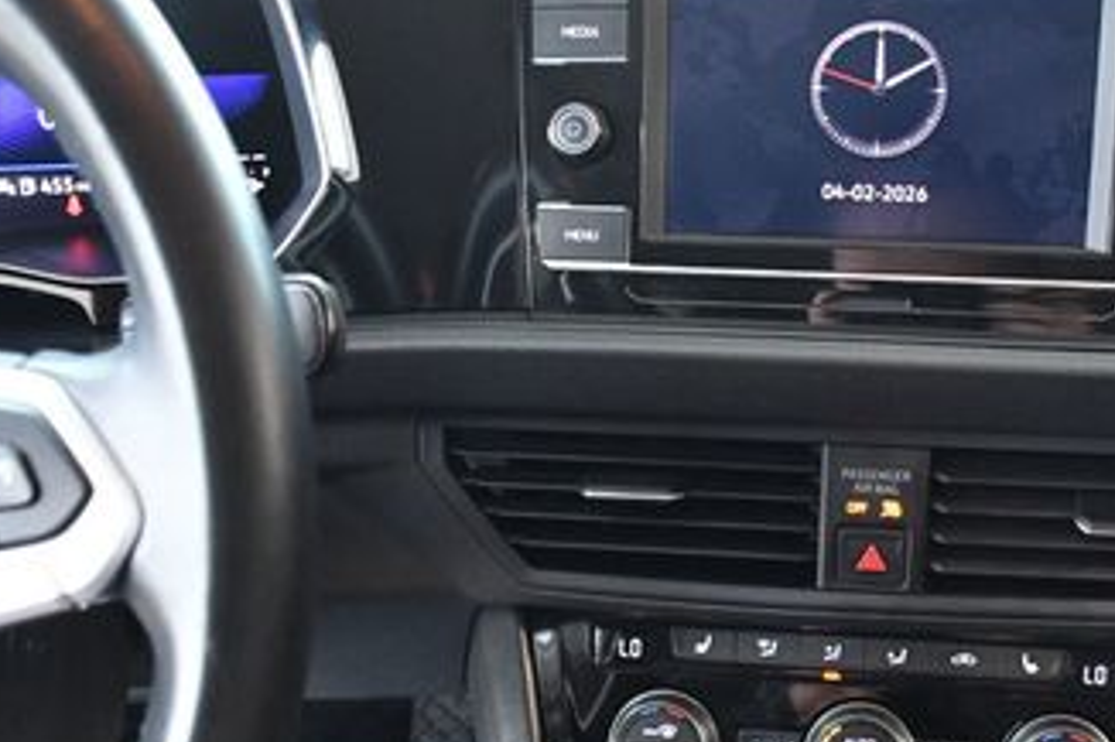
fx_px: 1641
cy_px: 533
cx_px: 657
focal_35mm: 53
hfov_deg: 37.4
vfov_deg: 25.3
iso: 2500
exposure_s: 1/60
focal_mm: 18
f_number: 4
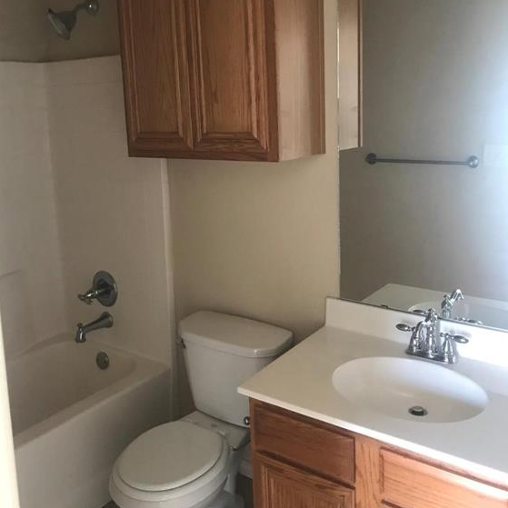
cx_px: 254
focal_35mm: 34
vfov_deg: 48.1
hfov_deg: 48.5
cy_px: 196
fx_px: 565
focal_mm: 3.99
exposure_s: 1/15
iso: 80
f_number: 1.8
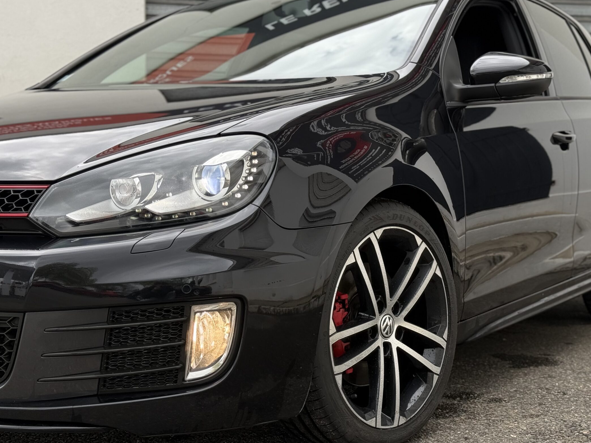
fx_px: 1007
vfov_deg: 24.8
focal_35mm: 59
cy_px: 224
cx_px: 340
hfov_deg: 32.6
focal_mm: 6.76
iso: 100
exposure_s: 1/1185
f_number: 1.78
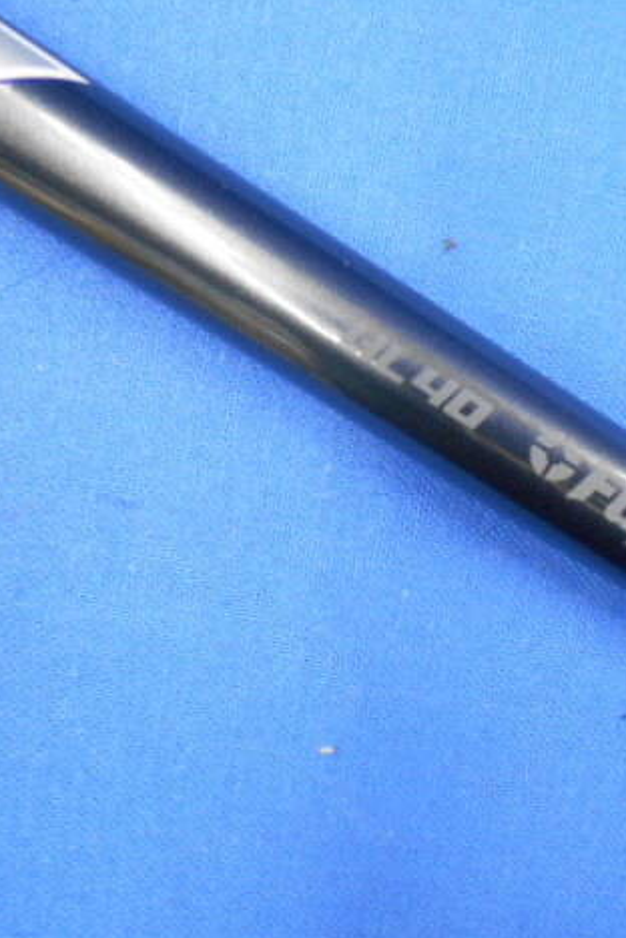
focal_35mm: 37
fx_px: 965
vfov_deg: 51.9
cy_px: 477
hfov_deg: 33.5
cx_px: 594
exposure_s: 1/15
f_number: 3.2
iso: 400
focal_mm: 4.6
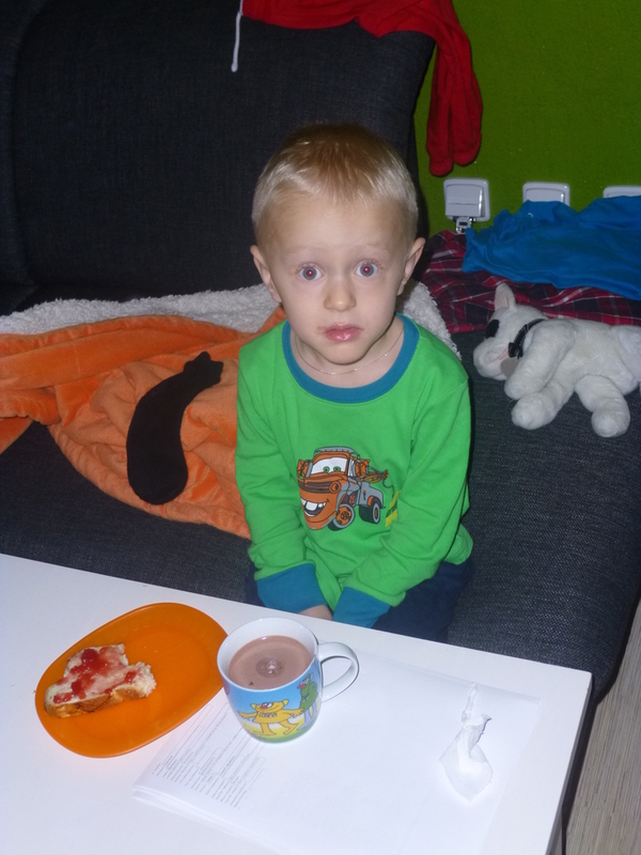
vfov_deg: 45.8
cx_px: 320
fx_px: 1012
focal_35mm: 41
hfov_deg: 35.1
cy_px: 428
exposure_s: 1/60
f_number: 3.8
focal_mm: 7.4
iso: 125
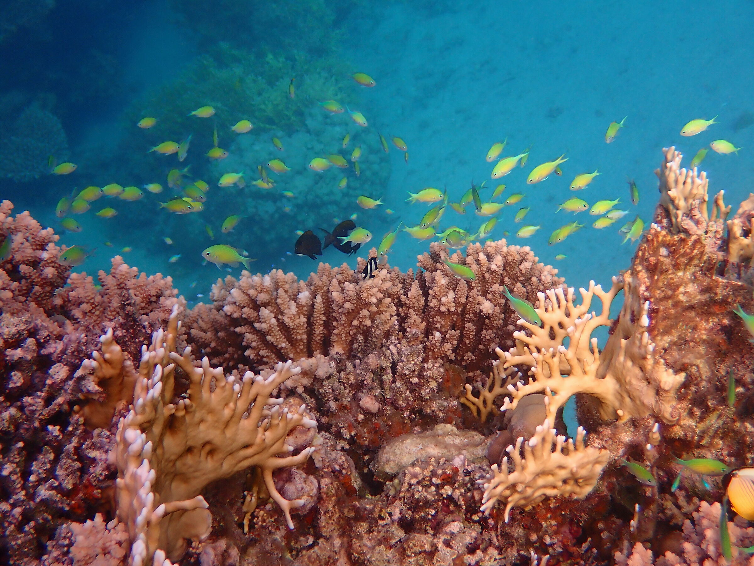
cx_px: 377
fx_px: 1067
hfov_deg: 38.9
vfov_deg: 29.7
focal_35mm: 49
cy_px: 283
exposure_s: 1/125
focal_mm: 8.99
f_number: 3.2
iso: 100
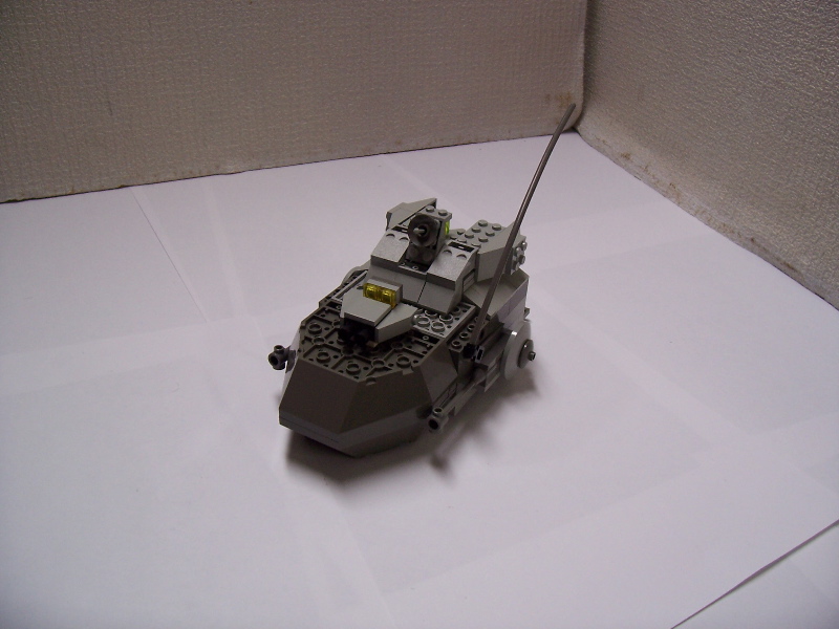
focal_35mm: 34
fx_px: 824
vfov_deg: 41.8
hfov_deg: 54.0
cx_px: 420
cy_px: 314
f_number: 2.7
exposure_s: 1/30
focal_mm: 5.6
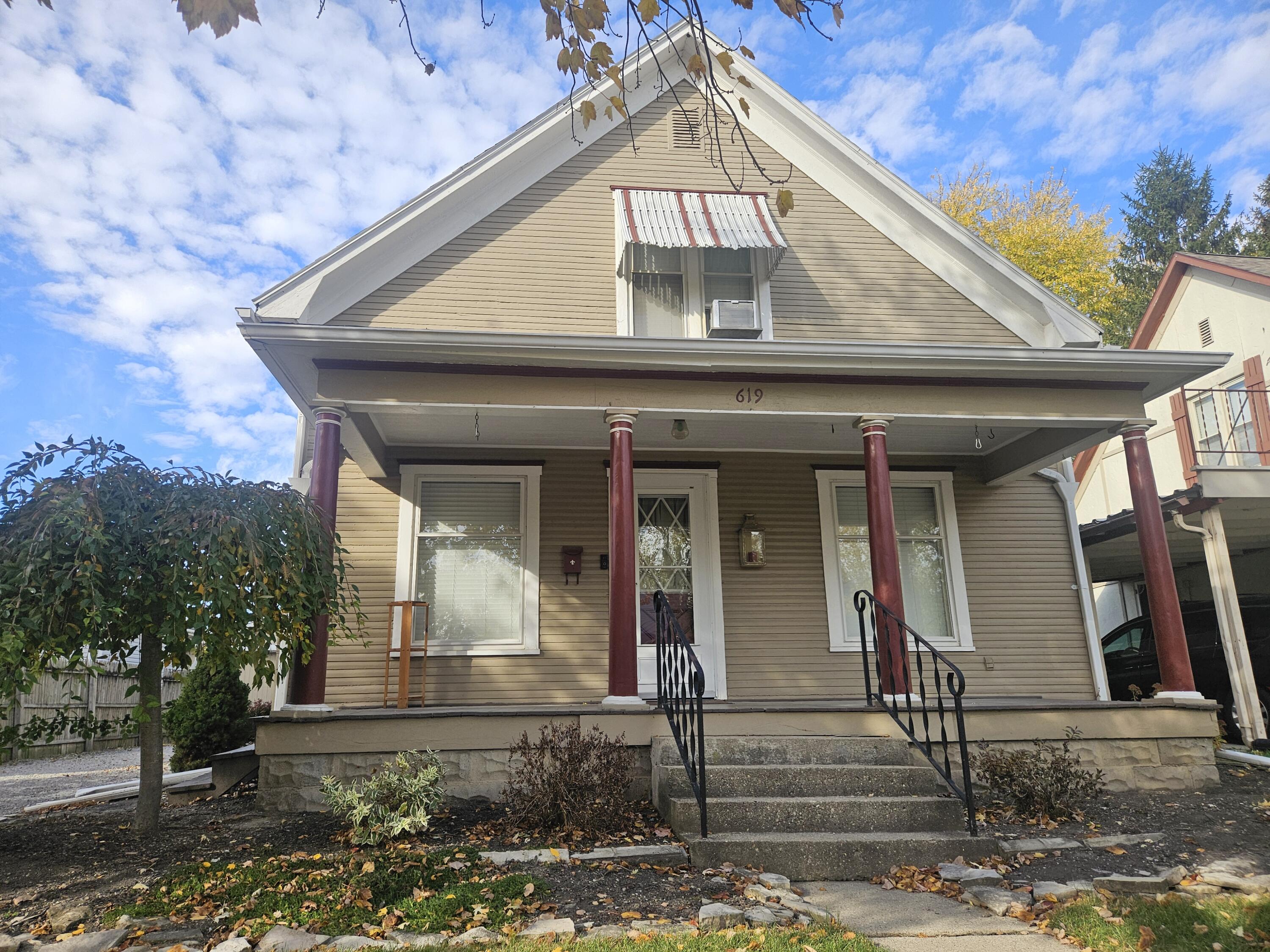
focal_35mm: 23
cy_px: 476
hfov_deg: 73.9
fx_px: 844
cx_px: 635
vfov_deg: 58.9
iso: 40
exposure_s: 1/1163
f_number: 1.8
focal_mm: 5.4
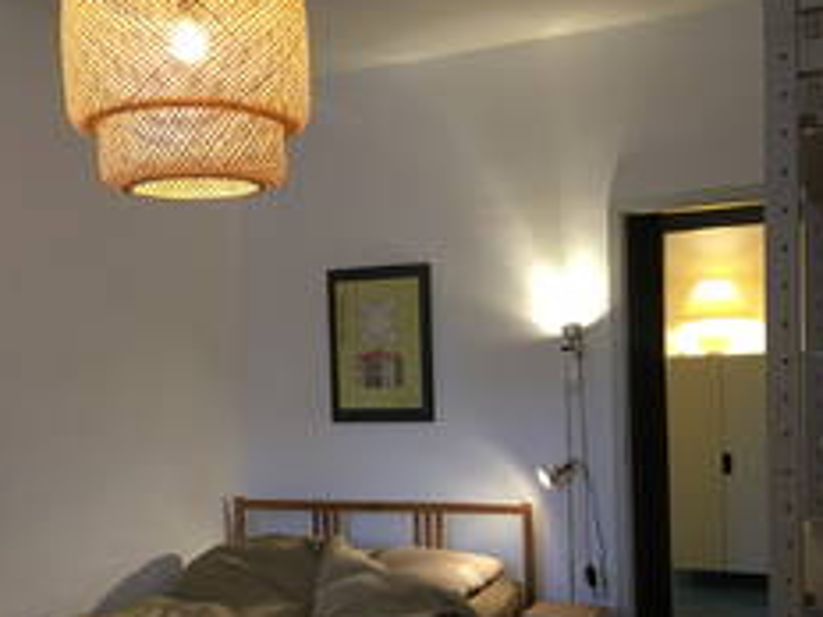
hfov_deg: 42.0
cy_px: 433
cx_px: 376
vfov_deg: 31.8
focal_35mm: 45
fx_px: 1070
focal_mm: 4.15
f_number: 2.2
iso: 100
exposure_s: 1/33
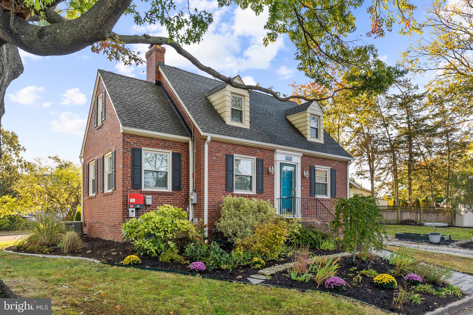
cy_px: 158
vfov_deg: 51.3
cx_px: 236
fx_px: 329
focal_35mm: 25
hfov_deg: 71.5
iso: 200
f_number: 5
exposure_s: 1/125
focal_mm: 25
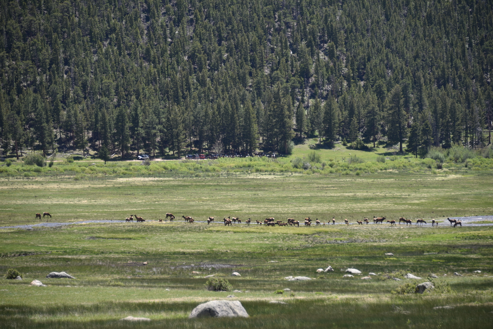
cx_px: 246
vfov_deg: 8.1
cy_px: 164
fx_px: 2328
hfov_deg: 12.1
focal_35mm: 170
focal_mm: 170
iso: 140
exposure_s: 1/400
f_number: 5.6
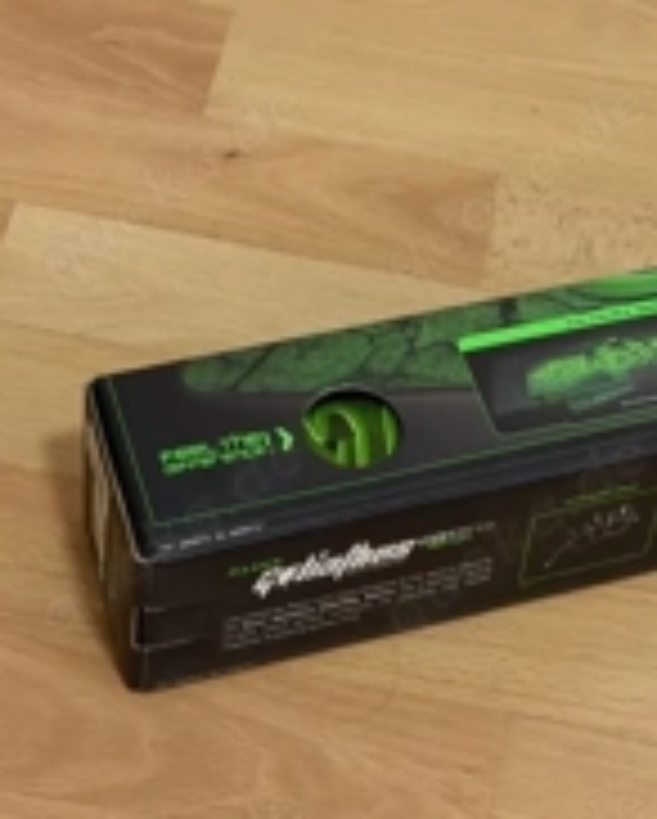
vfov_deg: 18.5
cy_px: 234
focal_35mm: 103
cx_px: 612
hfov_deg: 14.8
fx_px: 2499
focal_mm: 6.76
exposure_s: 1/40
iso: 500
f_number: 1.78
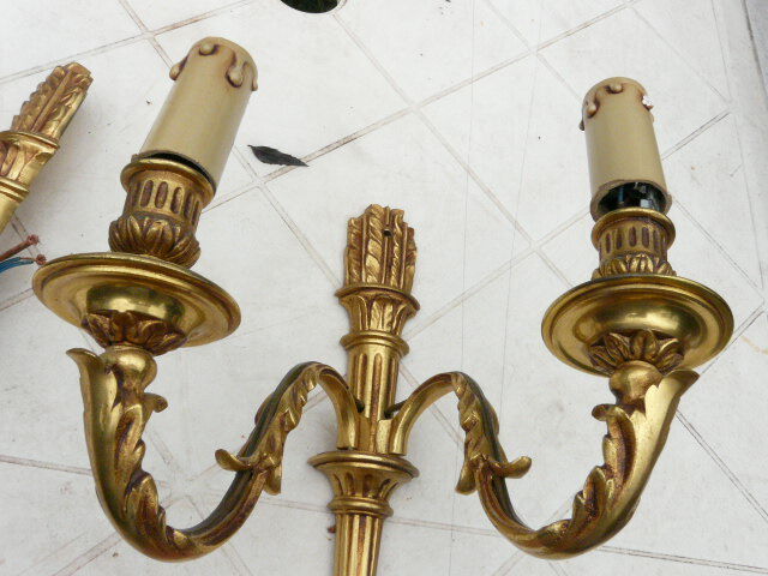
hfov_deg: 63.4
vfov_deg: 49.7
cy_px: 288
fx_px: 621
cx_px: 384
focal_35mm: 28
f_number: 8
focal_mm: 4.6
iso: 400
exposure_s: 1/160
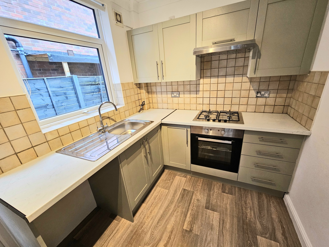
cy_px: 124
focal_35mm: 13
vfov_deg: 89.9
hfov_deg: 106.2
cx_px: 164
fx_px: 124
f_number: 2.2
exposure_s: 1/70.9
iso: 160
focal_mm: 2.2
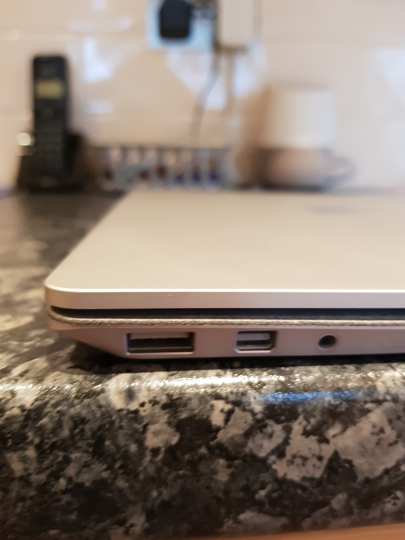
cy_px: 270
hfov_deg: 53.1
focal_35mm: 26
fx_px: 406
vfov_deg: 67.3
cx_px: 202
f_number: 1.7
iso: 250
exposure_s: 1/20
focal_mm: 4.2
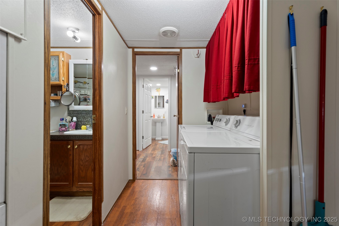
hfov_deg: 96.7
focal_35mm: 16
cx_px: 170
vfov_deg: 73.7
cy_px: 113
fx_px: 151
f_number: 9
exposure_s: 1/1.25
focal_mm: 16
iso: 250
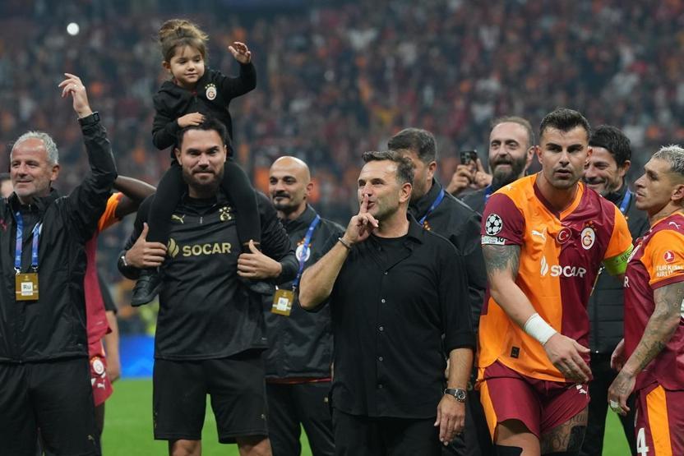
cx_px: 342
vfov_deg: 5.0
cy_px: 228
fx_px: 5188
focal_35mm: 273
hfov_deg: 7.5
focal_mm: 182
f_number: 4.5
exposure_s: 1/800
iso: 2000
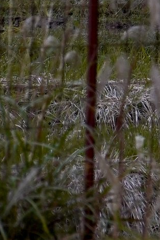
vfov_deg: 2.1
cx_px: 246
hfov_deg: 1.4
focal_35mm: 995
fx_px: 6628
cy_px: -79
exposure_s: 1/125
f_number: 8
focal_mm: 200
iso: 640
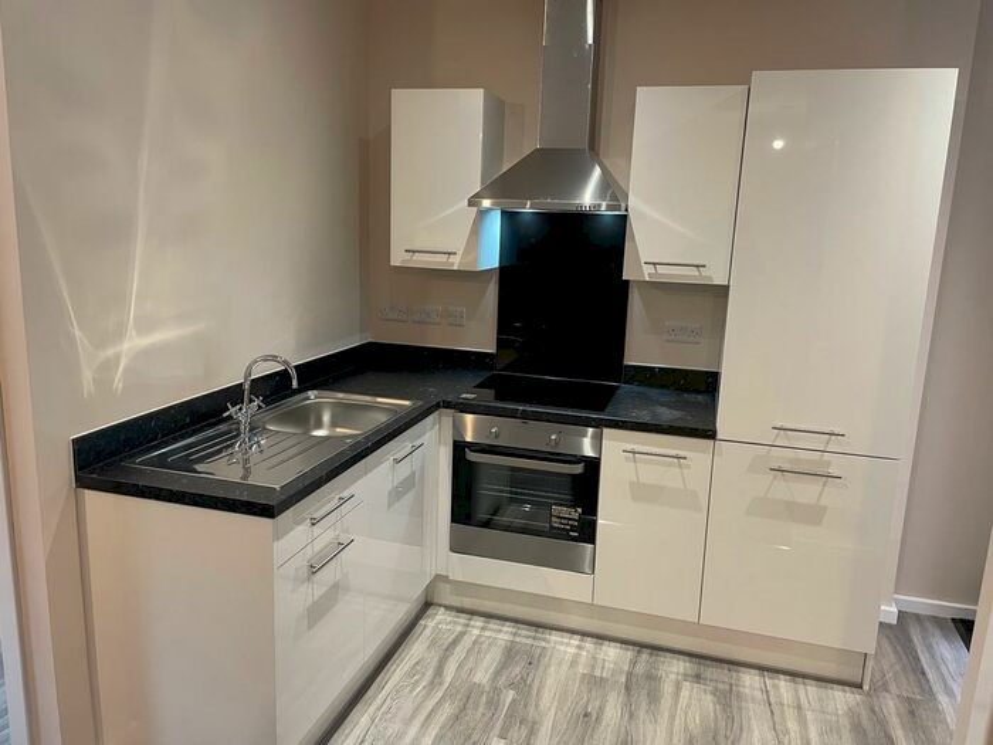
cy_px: 372
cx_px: 496
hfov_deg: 67.3
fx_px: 746
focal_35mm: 26
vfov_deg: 53.1
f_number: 1.6
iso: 160
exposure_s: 1/50
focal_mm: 4.2
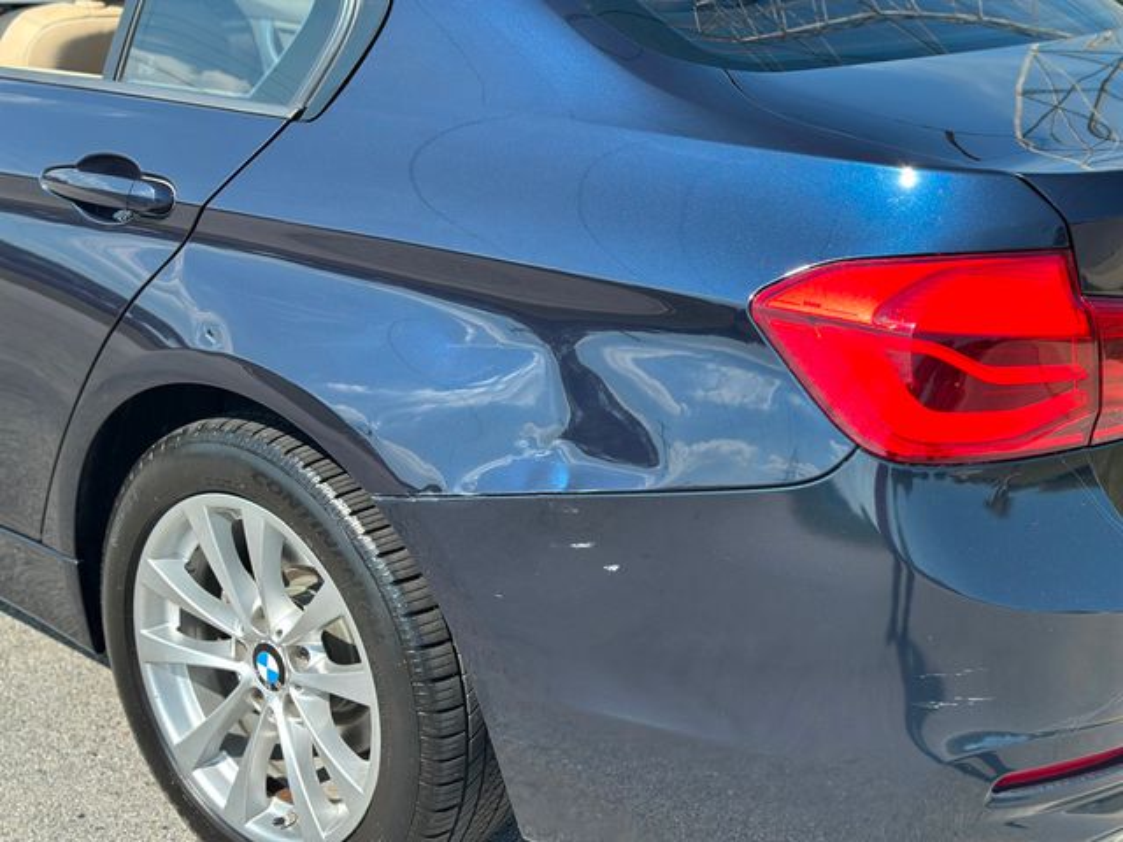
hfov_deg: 39.7
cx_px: 562
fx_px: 1557
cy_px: 421
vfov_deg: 30.3
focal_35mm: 48
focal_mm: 6.86
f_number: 1.78
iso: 80
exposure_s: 1/1992
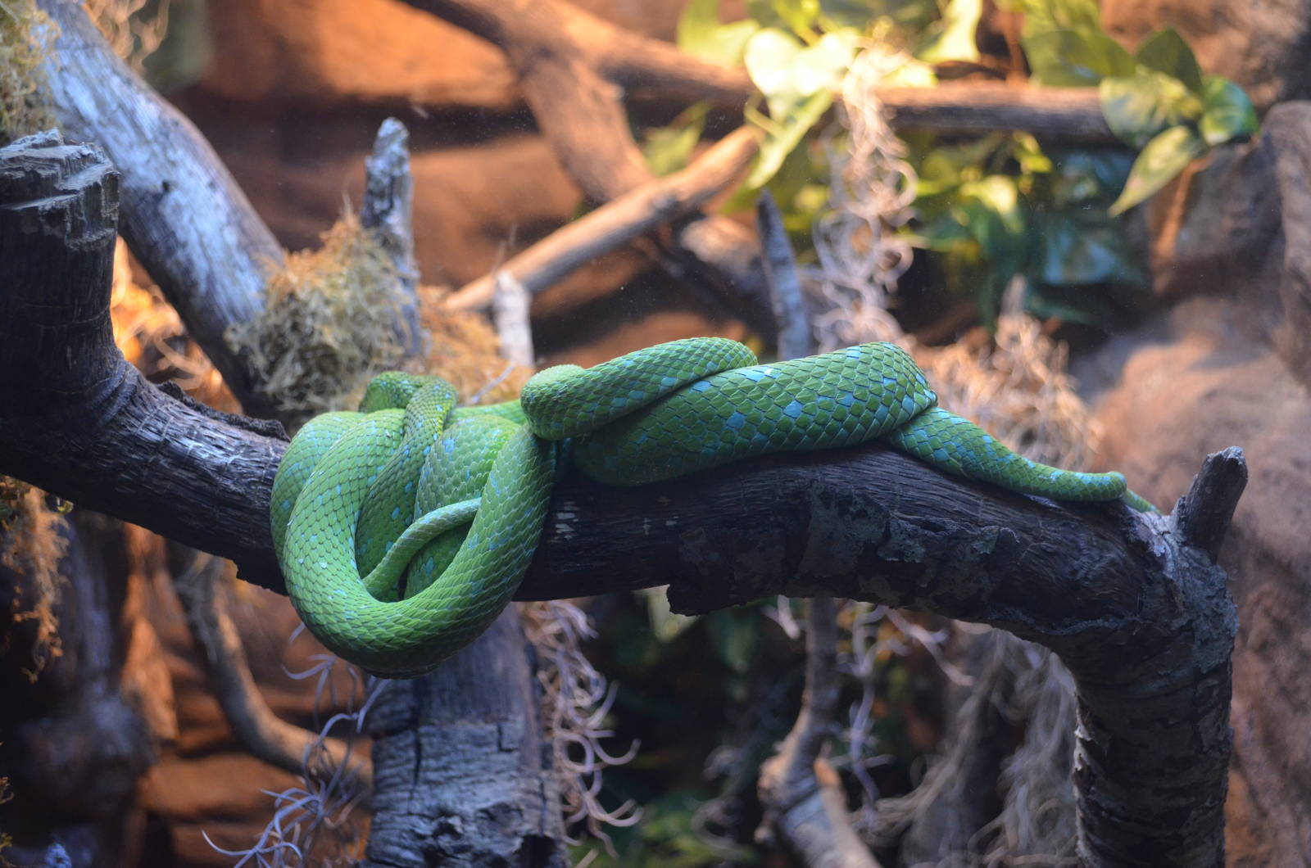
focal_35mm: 45
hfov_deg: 43.7
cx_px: 656
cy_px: 434
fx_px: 1635
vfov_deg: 29.7
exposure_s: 1/30
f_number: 4.5
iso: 1400
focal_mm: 30
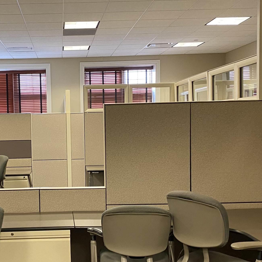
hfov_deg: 30.9
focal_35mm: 54
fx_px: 462
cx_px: 55
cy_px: 150
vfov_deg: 31.6
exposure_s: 1/60
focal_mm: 4.25
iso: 250
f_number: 1.8
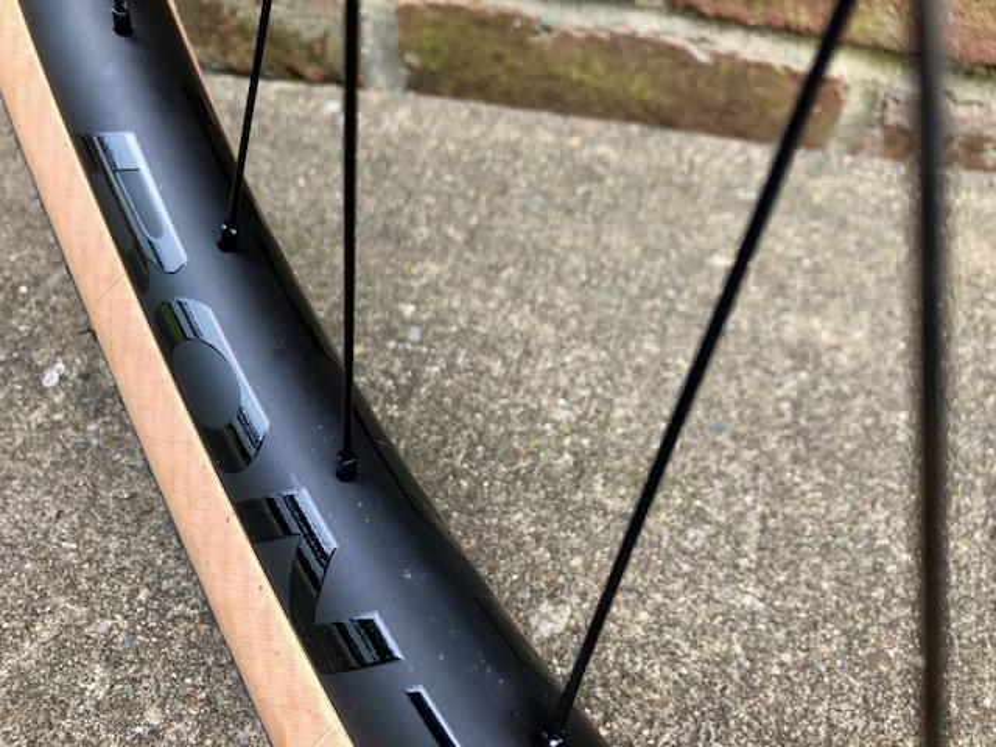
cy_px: 374
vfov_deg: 49.7
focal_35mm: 28
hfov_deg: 63.4
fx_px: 806
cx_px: 498
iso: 32
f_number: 1.8
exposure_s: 1/120
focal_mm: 3.99
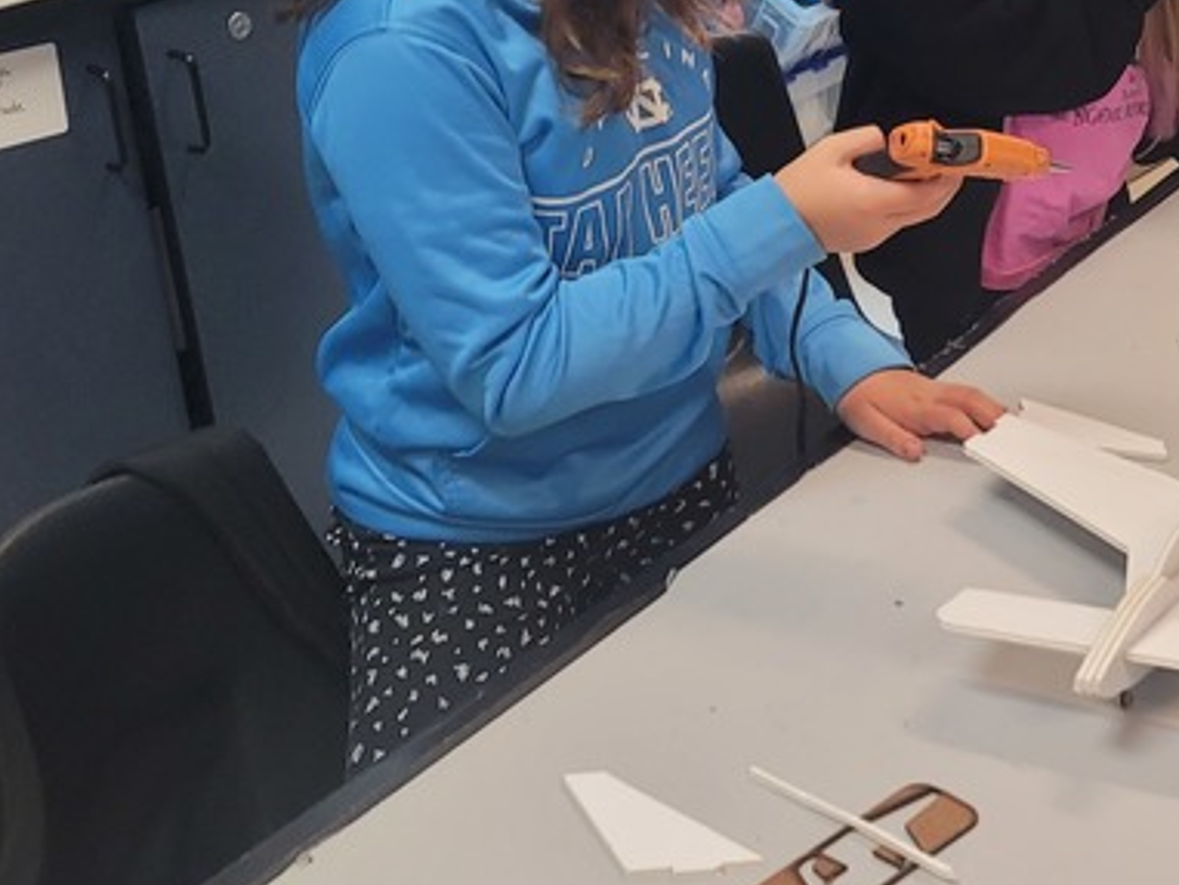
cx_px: 1299
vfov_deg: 21.9
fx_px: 2283
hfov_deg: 26.6
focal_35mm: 67
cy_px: 308
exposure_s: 1/60
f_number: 1.8
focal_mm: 7
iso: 160
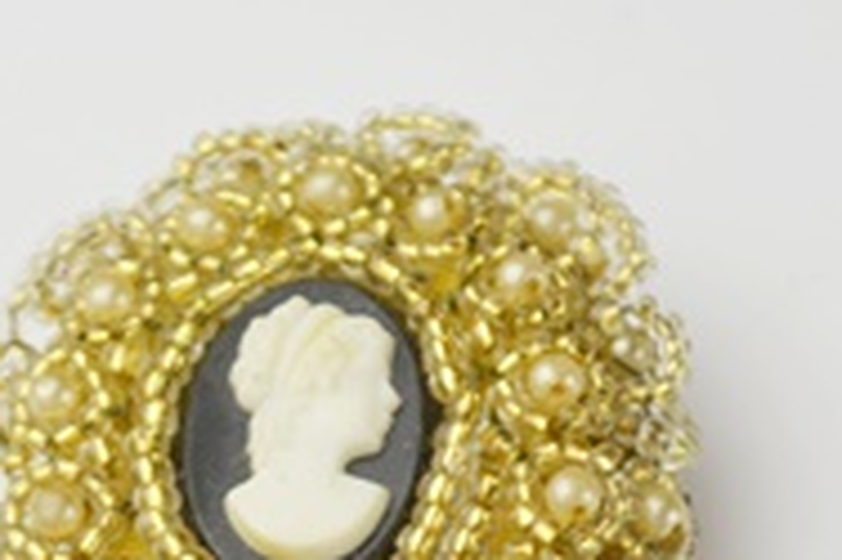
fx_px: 6160
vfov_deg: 5.2
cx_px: 76
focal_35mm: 264
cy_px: 811
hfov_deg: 7.8
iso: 200
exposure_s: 1/200
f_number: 7.1
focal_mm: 55
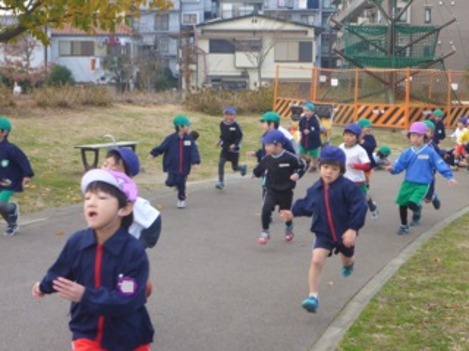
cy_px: 191
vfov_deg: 25.2
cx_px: 217
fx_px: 785
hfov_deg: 33.3
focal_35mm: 58
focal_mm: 9.1
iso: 200
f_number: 4.7
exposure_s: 1/320
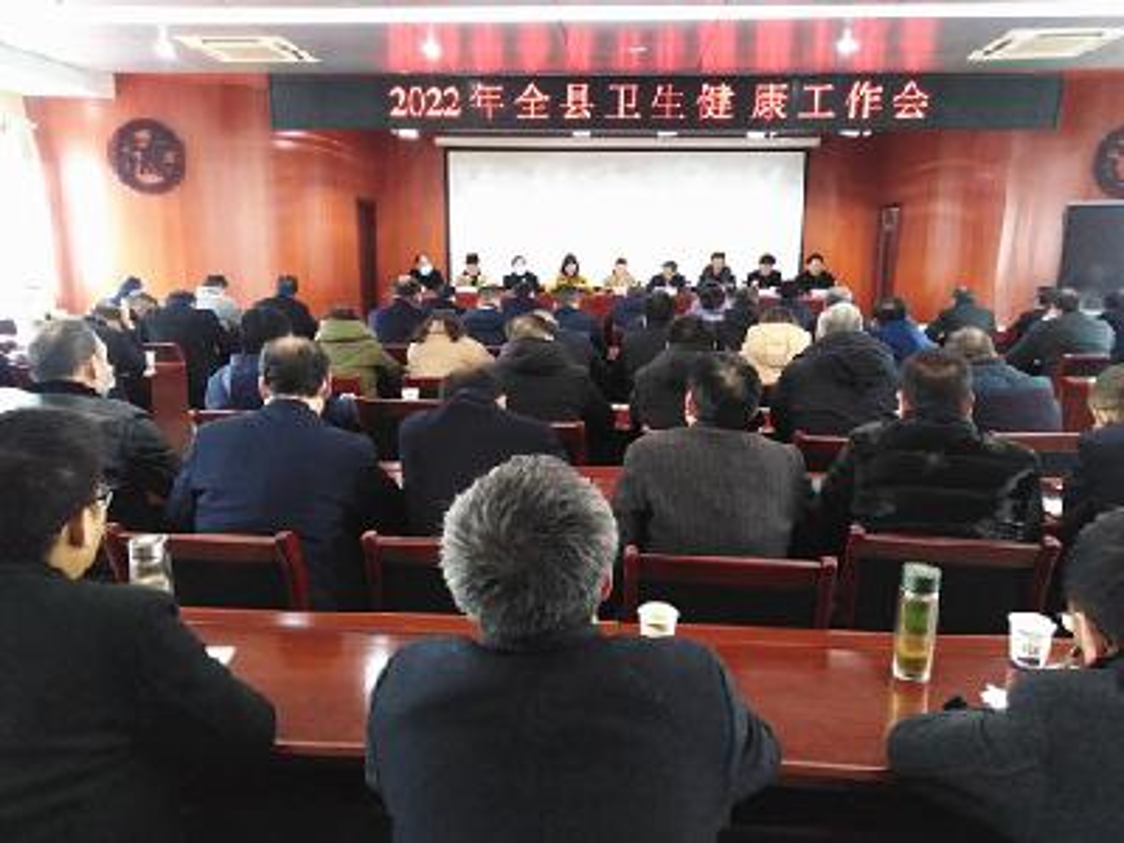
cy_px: 422
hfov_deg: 69.4
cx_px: 562
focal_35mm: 25
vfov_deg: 54.9
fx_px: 812
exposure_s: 1/20
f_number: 2.2
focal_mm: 3.46
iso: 712
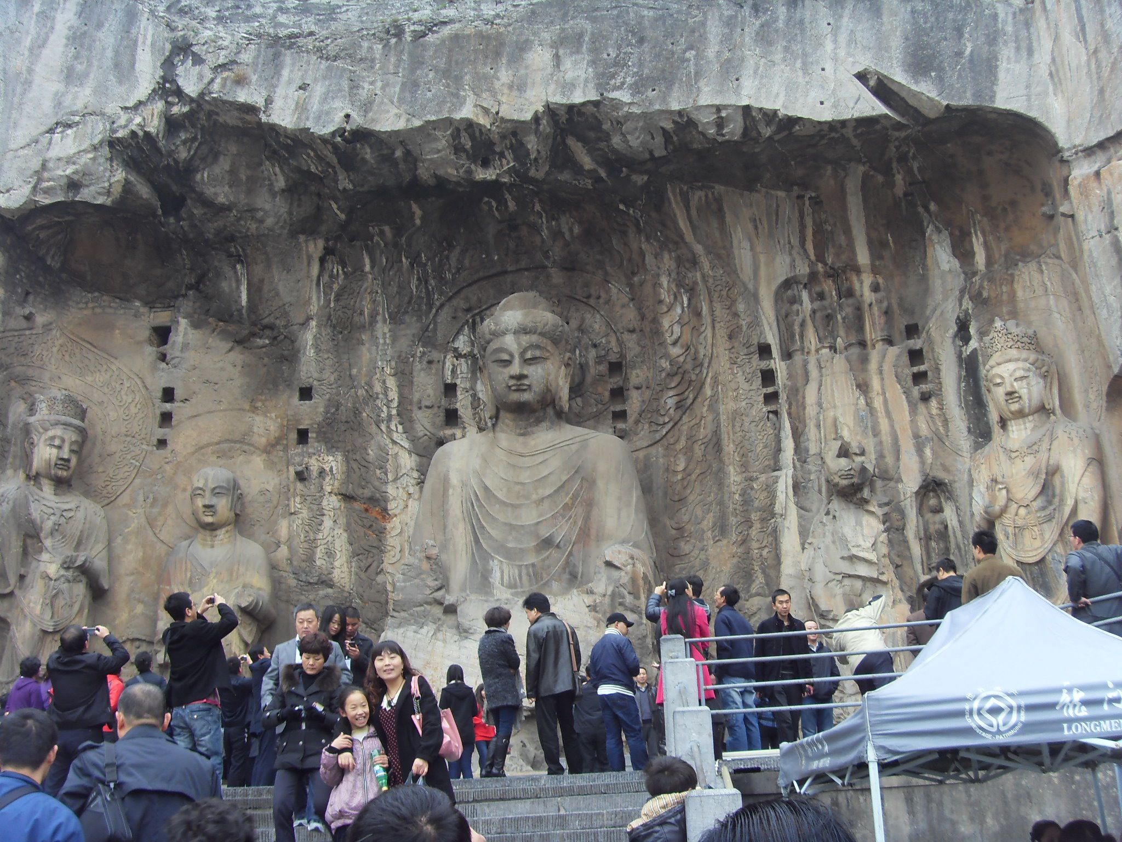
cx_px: 561
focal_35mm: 39
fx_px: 1264
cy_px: 421
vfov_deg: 36.8
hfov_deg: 47.9
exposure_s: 1/60
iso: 100
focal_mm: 6.6
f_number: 3.5
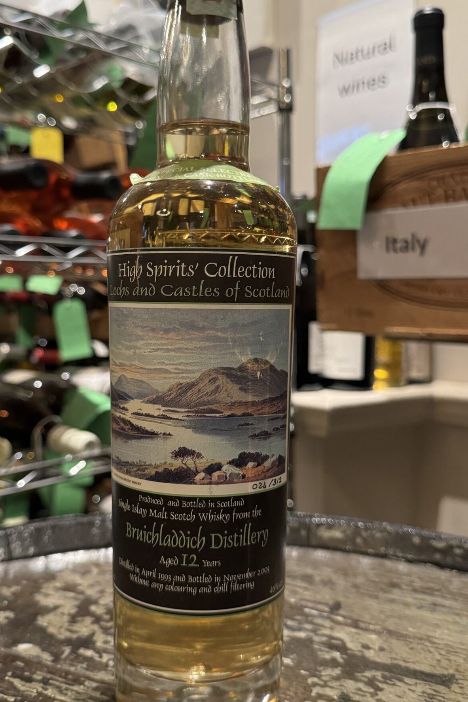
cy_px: 335
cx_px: 207
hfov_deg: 36.8
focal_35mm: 36
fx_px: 702
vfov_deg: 53.1
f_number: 1.78
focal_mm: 6.76
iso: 640
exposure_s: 1/33
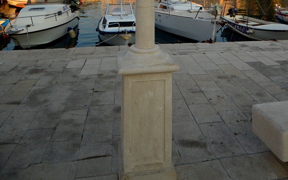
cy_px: -32
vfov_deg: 35.0
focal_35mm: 29
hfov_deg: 64.6
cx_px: 143
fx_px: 228
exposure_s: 1/8000
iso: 1600
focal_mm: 12
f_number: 4
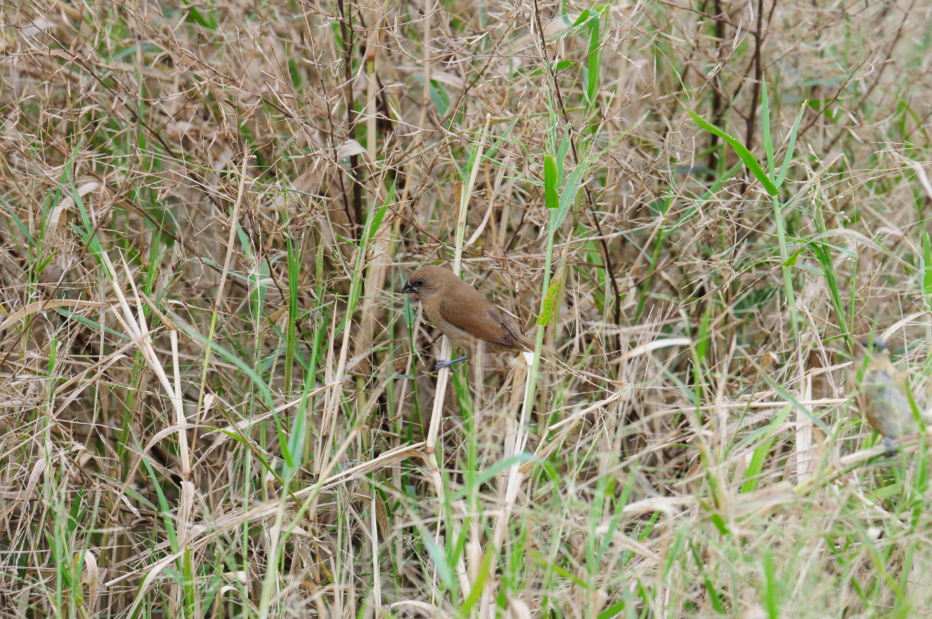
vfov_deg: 1.8
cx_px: 466
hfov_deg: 2.8
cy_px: 310
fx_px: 19393
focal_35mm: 750
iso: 250
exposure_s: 1/250
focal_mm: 500
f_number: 6.3
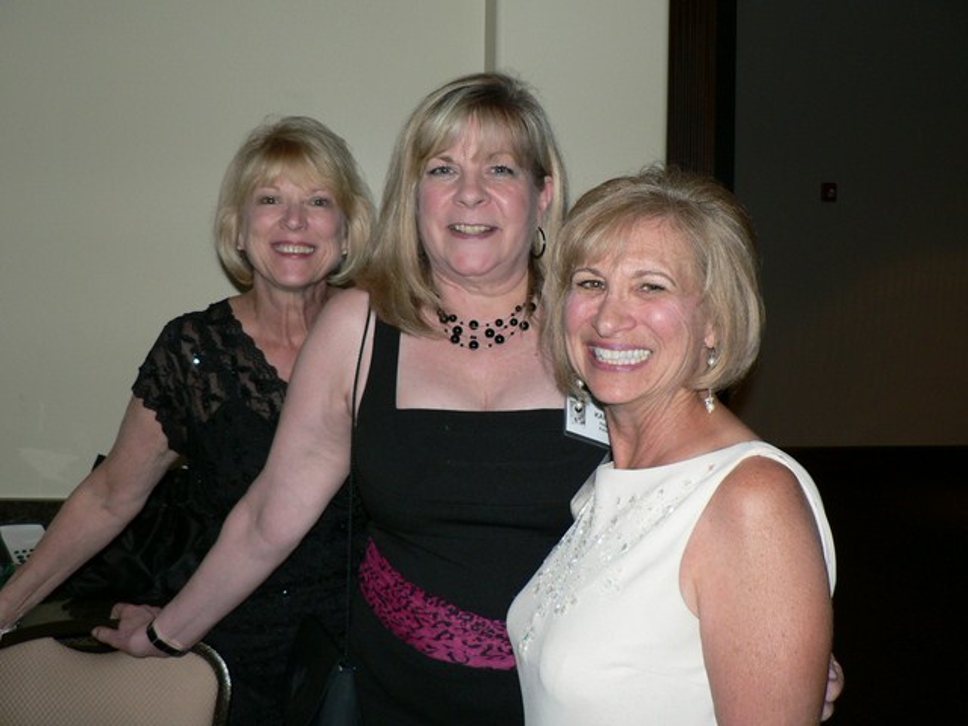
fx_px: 1007
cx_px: 484
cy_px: 363
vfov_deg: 39.7
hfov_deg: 51.4
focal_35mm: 36
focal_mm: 6
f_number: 2.8
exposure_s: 1/60
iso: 100
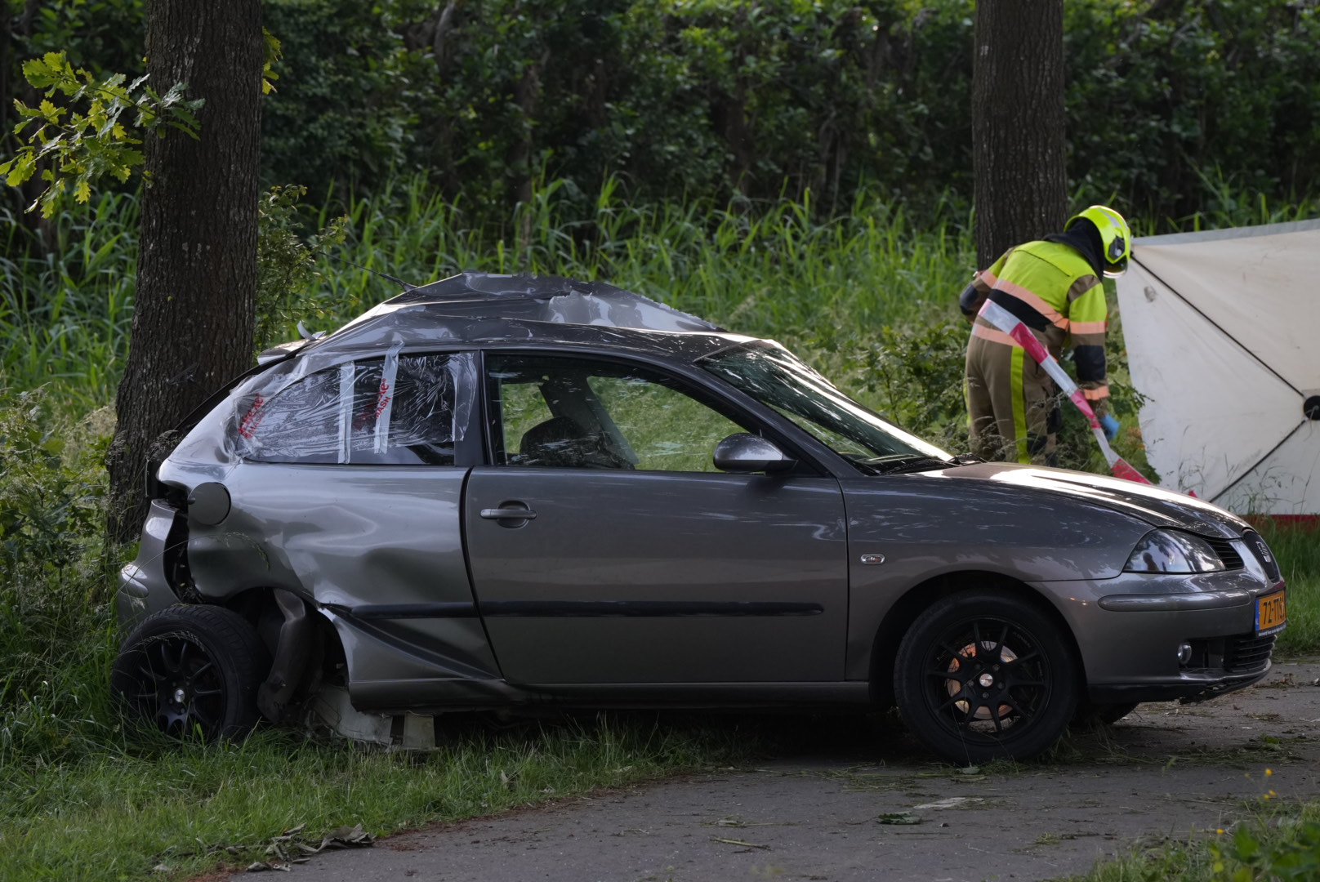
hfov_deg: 12.1
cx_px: 660
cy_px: 441
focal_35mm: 170
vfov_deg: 8.1
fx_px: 6238
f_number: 7.1
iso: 2500
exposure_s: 1/125
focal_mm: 170
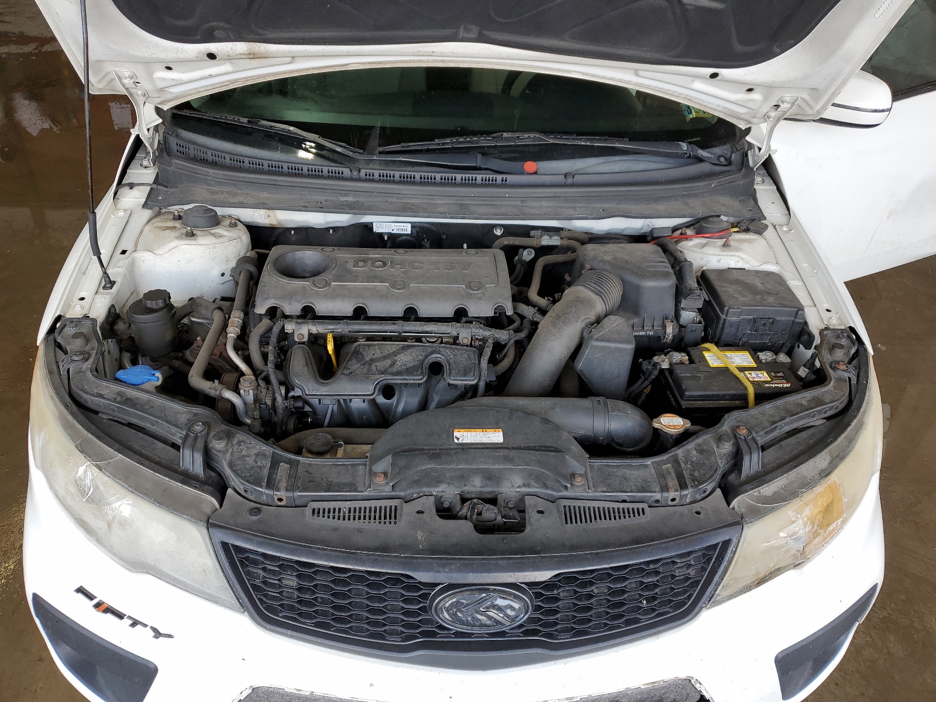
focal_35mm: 26
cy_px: 351
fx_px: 703
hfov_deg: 67.3
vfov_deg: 53.1
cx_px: 468
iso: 50
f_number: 1.5
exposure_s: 1/213
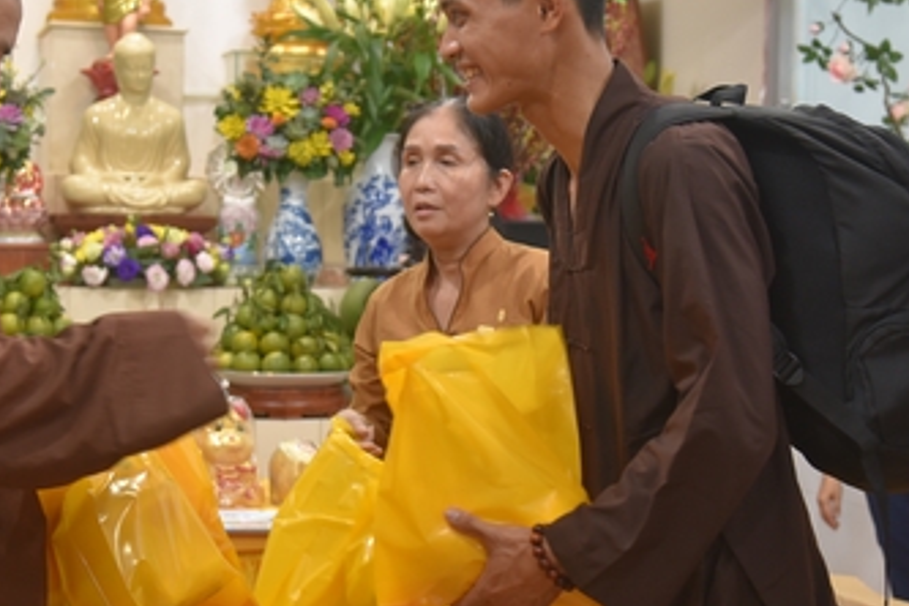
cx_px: 445
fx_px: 2171
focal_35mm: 86
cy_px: 224
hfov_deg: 23.6
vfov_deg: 15.9
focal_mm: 44
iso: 1000
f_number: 4
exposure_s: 1/60
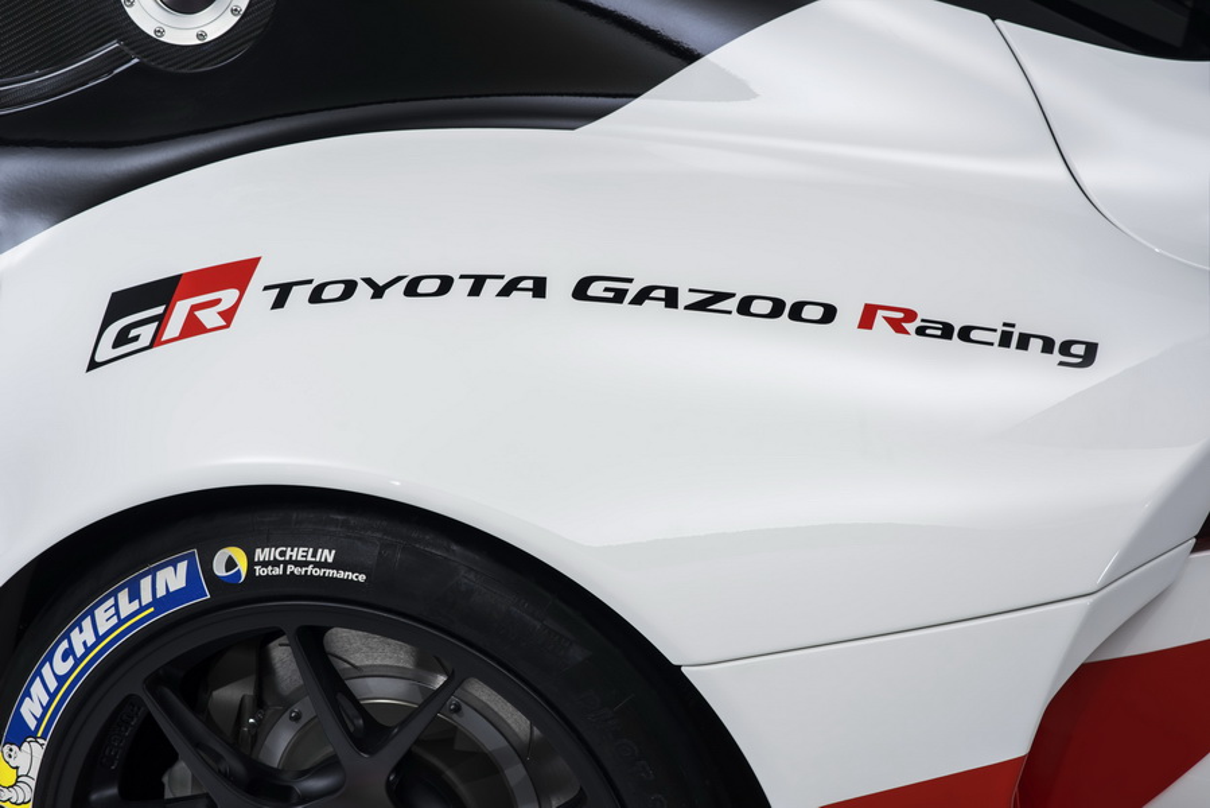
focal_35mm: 85
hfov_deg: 23.9
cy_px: 404
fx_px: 2858
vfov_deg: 16.1
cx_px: 605
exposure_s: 1
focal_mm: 85
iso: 100
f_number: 9
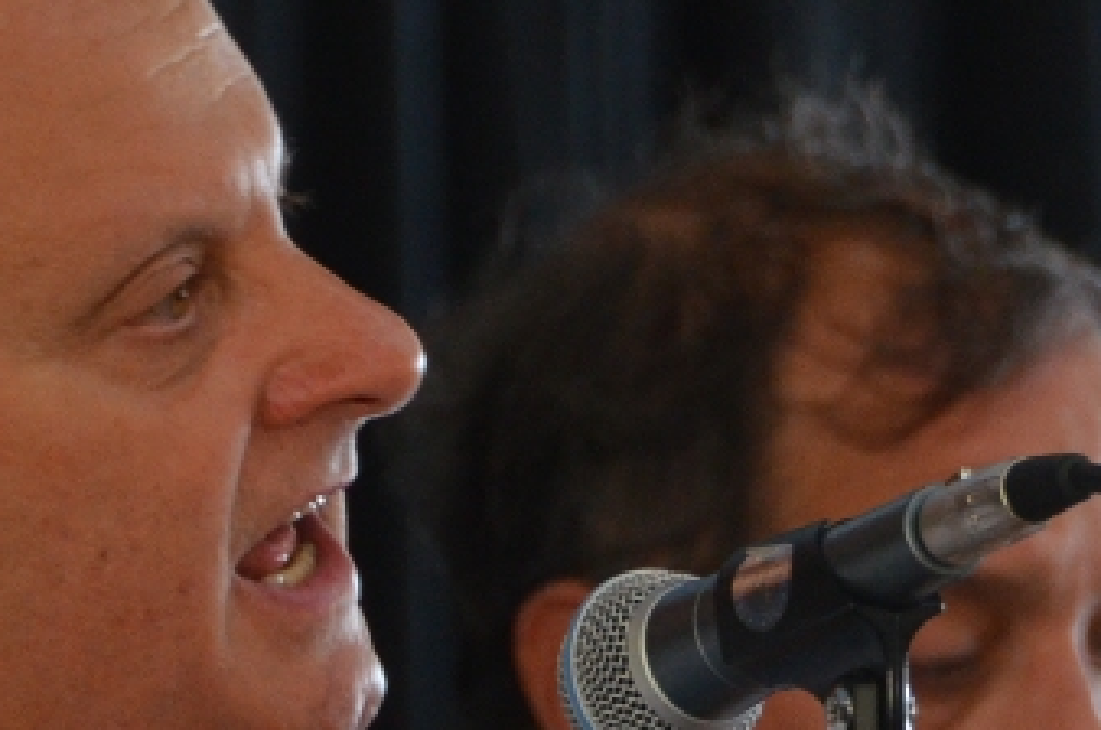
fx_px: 27717
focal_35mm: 908
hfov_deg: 2.3
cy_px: 759
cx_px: 811
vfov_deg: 1.5
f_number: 5.6
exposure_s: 1/60
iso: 1000
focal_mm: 200
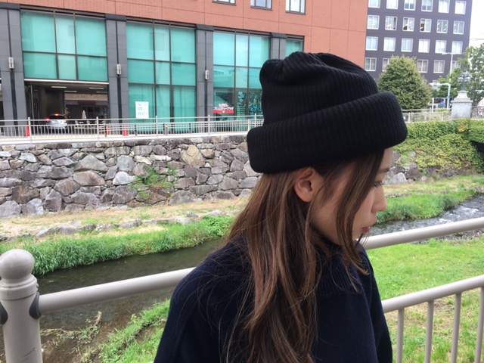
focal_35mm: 29
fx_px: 405
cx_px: 242
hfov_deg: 61.7
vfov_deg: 48.2
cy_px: 182
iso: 25
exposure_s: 1/60
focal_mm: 4.15
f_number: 2.2
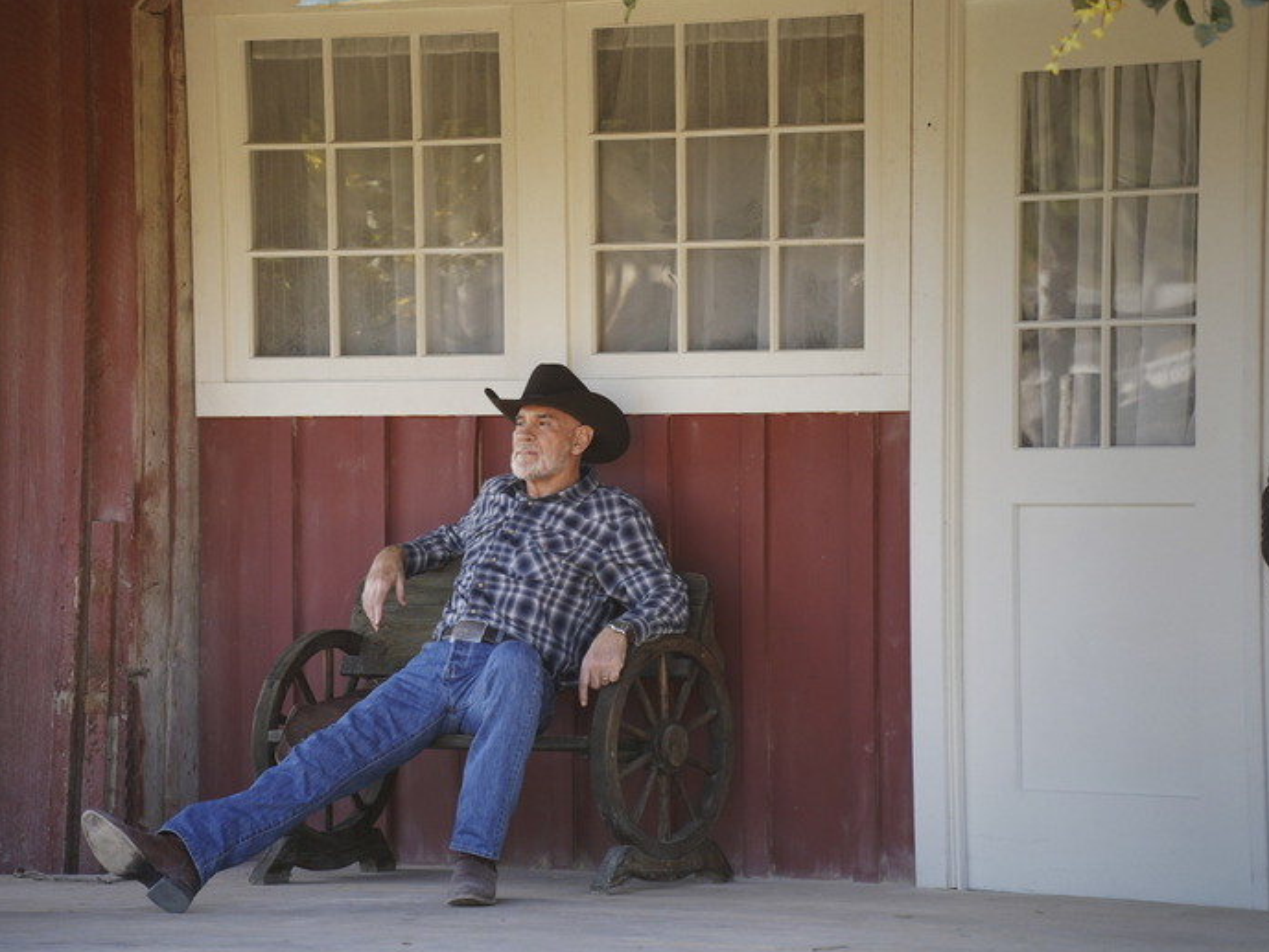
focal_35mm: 196
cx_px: 567
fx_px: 7186
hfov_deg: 10.1
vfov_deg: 7.6
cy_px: 475
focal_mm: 180
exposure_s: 1/400
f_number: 5
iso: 640
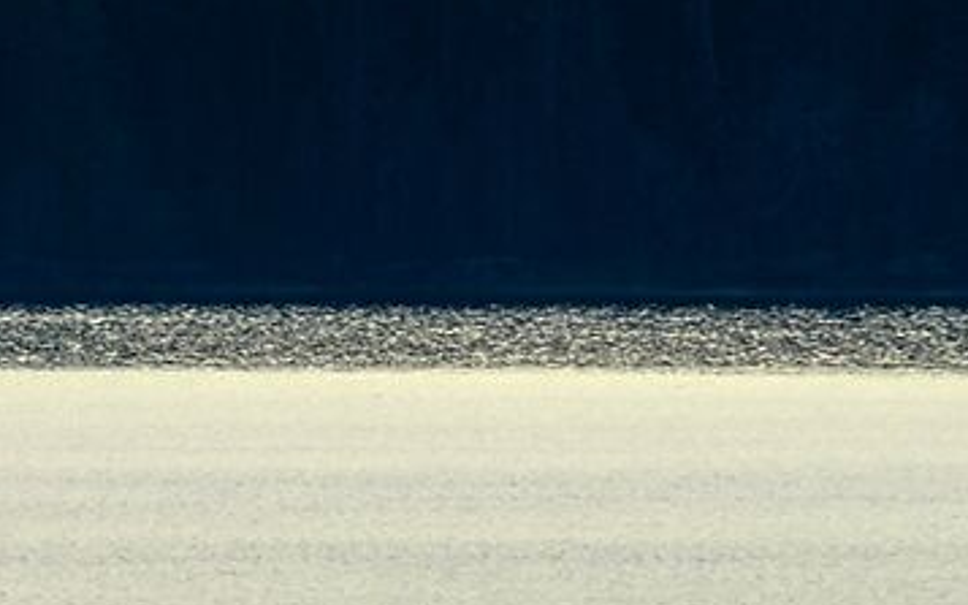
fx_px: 35820
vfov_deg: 1.0
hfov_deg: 1.5
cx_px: -415
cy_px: -113
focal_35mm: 1358
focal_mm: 198
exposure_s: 1/1000
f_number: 5.6
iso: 200
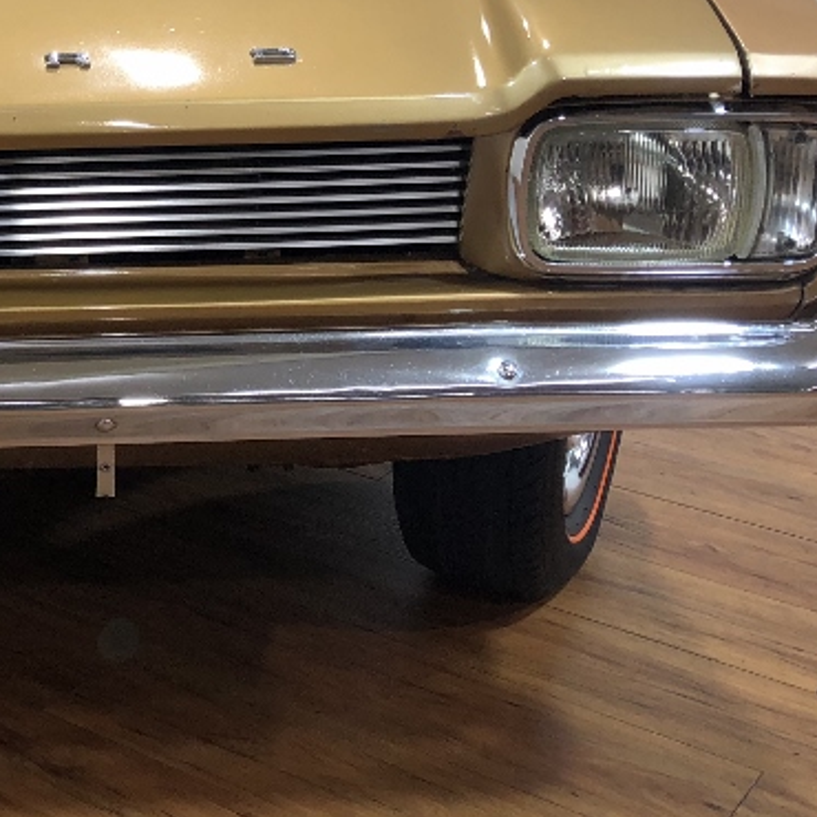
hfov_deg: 23.3
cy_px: 141
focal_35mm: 71
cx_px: -2
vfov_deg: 23.9
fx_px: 1896
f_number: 1.8
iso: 50
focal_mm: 3.99
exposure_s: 1/100
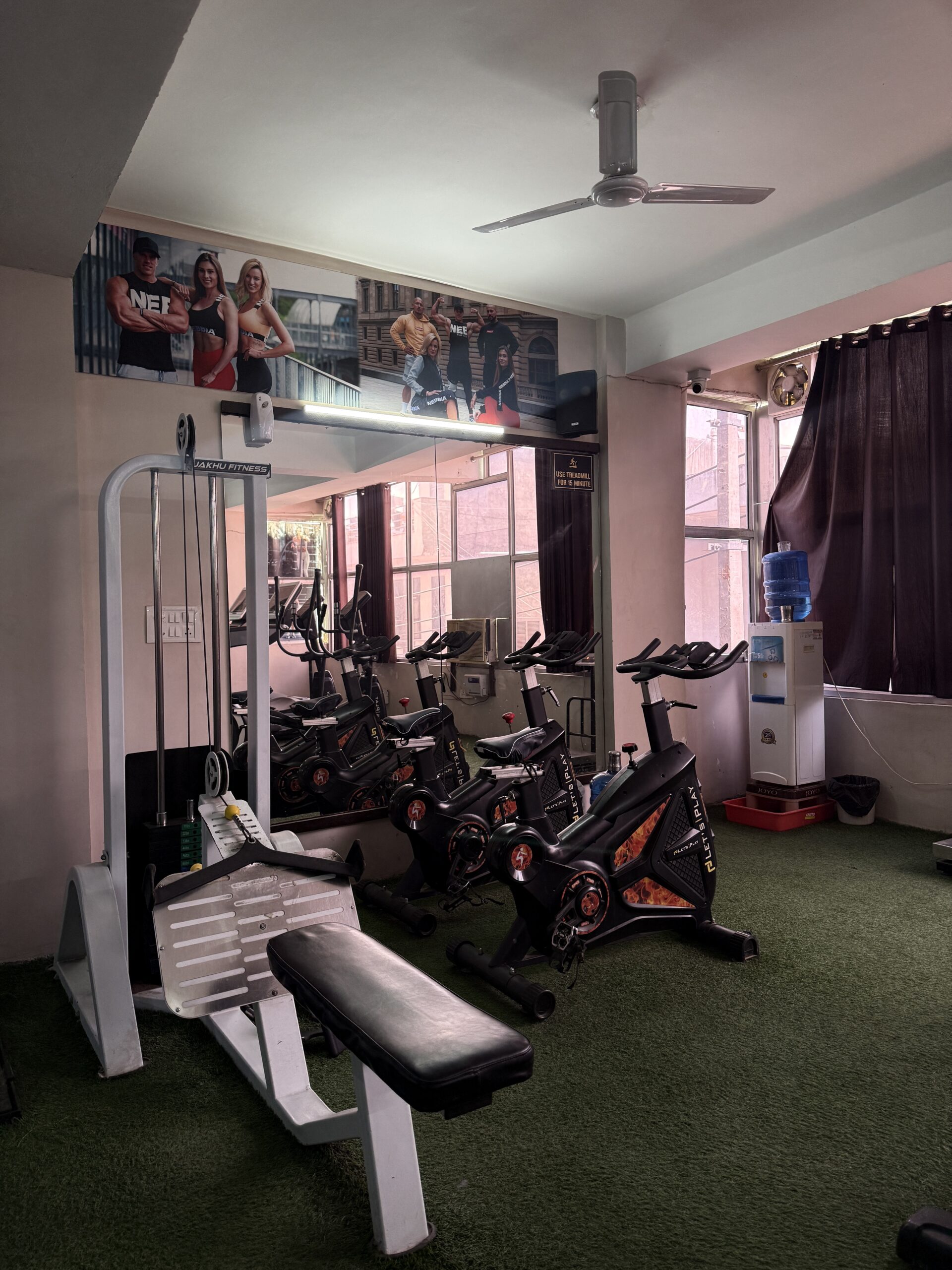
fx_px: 880
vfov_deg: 71.6
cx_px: 476
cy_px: 635
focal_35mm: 24
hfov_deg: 56.8
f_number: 1.78
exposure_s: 1/100
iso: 200
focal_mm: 6.76
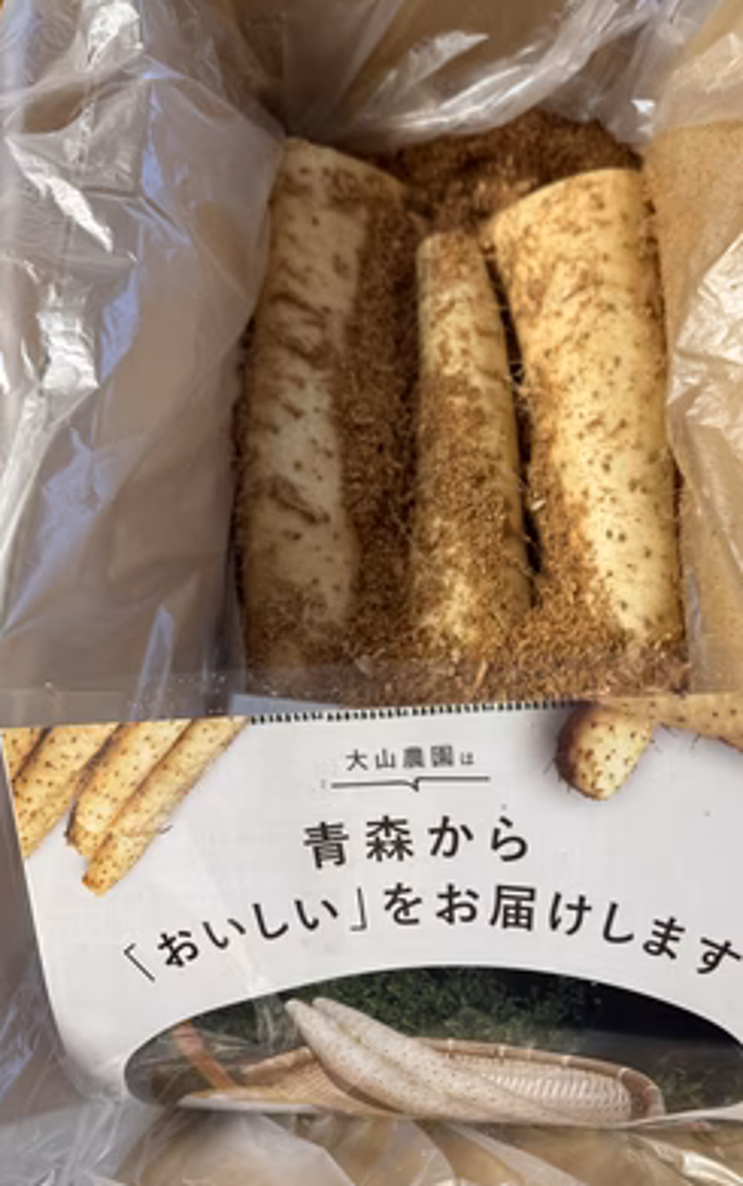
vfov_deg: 70.4
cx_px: 452
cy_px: 588
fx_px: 841
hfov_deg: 47.4
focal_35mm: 26
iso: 200
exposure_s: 1/100
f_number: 1.78
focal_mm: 6.76
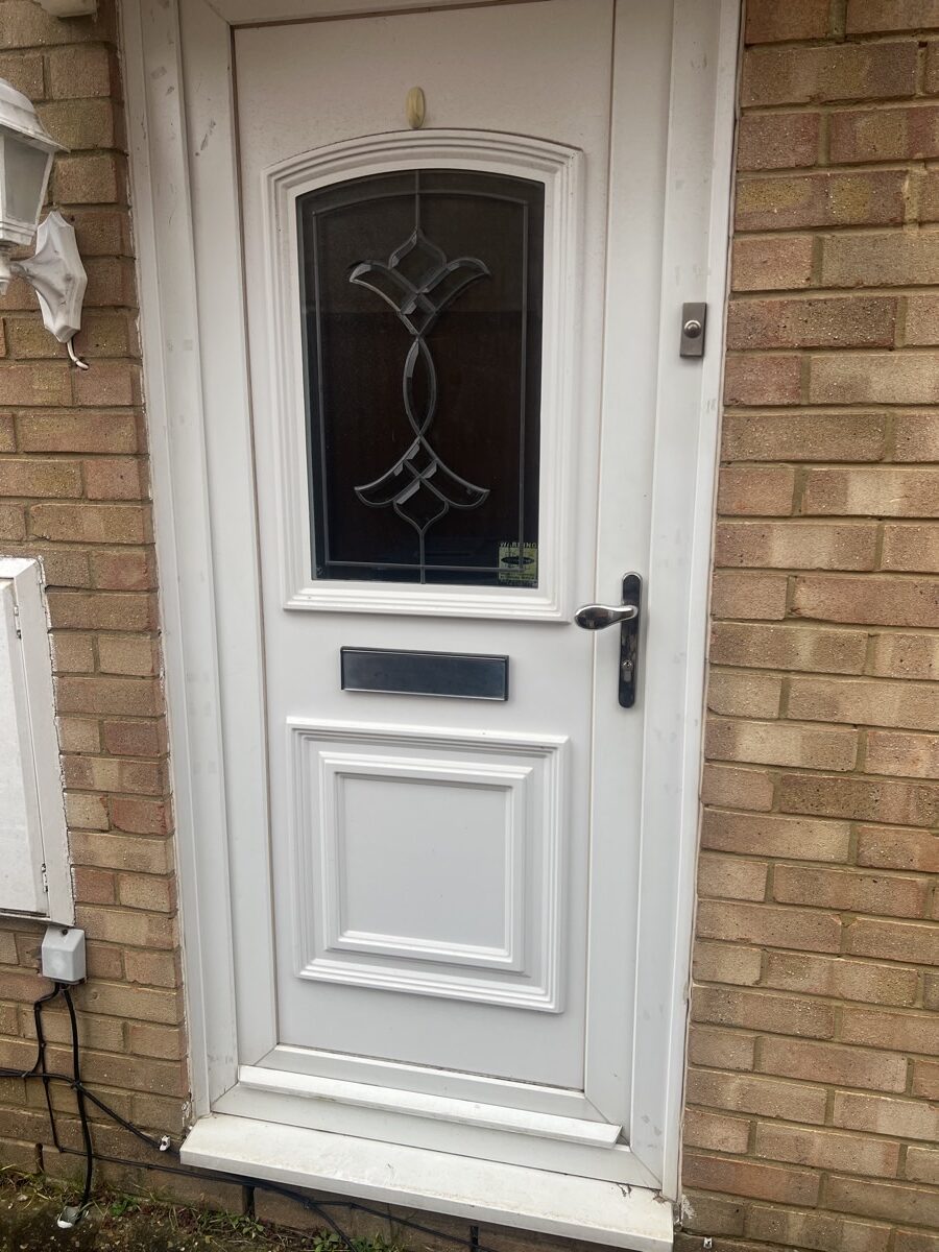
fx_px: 940
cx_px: 470
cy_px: 626
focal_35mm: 26
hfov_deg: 53.1
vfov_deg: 67.3
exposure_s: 1/452
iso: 50
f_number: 1.5
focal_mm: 5.7
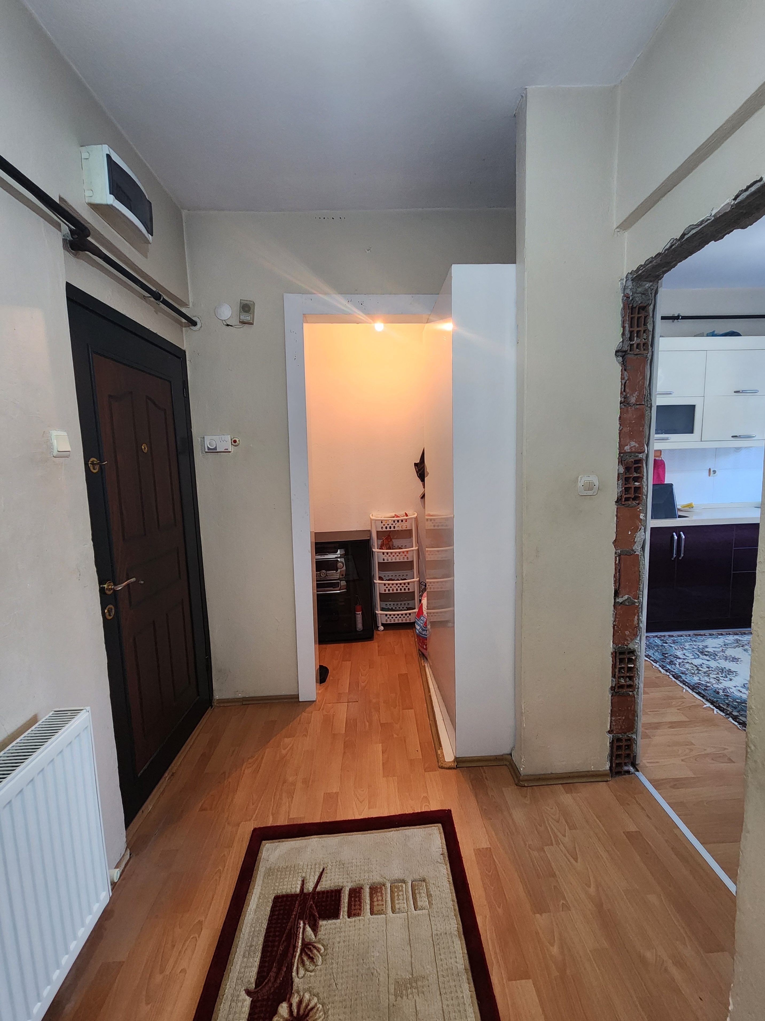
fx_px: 383
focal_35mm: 13
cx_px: 382
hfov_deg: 89.9
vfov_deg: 106.2
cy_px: 510
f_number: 2.2
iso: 320
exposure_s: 1/50.3
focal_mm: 2.2
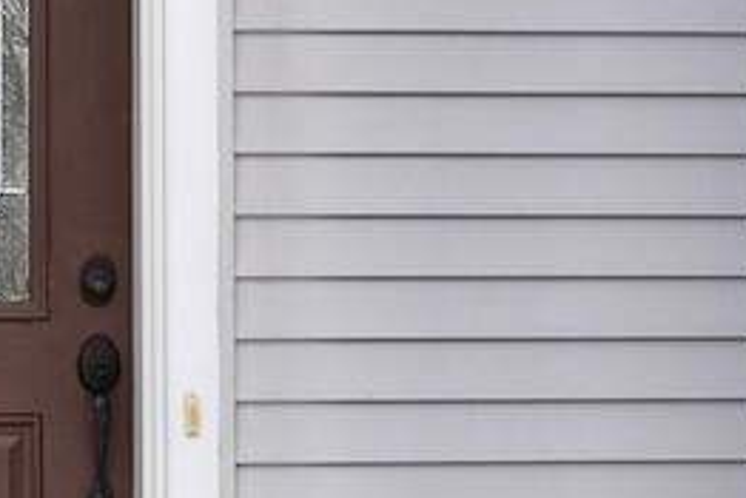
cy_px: 317
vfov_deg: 16.5
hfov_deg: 23.0
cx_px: -83
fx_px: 1721
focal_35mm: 83
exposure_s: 1/250
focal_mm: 17
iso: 250
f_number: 8
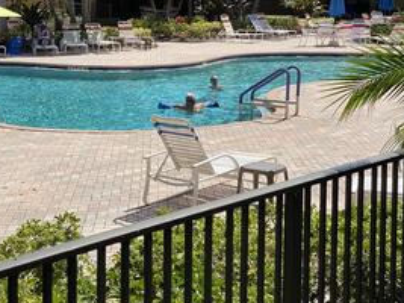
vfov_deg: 18.8
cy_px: 94
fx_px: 910
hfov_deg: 25.0
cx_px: 188
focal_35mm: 78
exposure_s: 1/2083
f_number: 2
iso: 20
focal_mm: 6
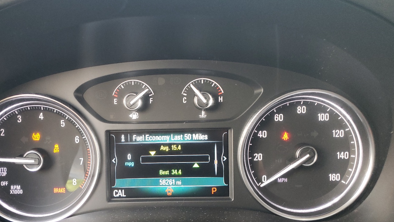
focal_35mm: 35
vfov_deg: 33.6
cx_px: 161
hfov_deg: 56.3
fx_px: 366
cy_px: 132
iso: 162
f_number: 1.5
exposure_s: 1/50
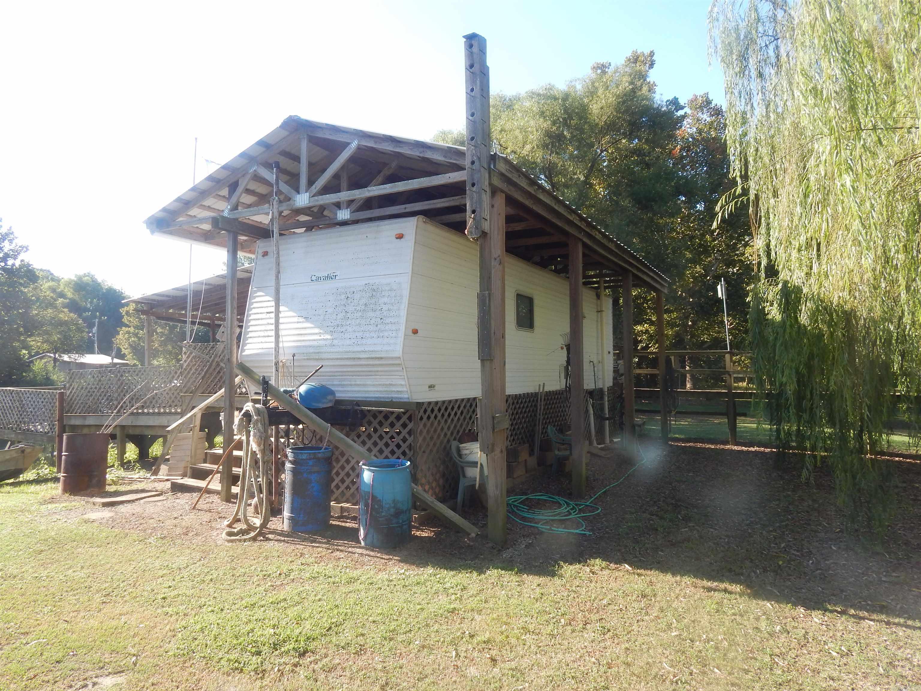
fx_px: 585
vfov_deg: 61.1
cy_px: 346
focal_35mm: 22
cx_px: 460
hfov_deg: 76.4
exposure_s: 1/400
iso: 125
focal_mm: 4
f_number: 3
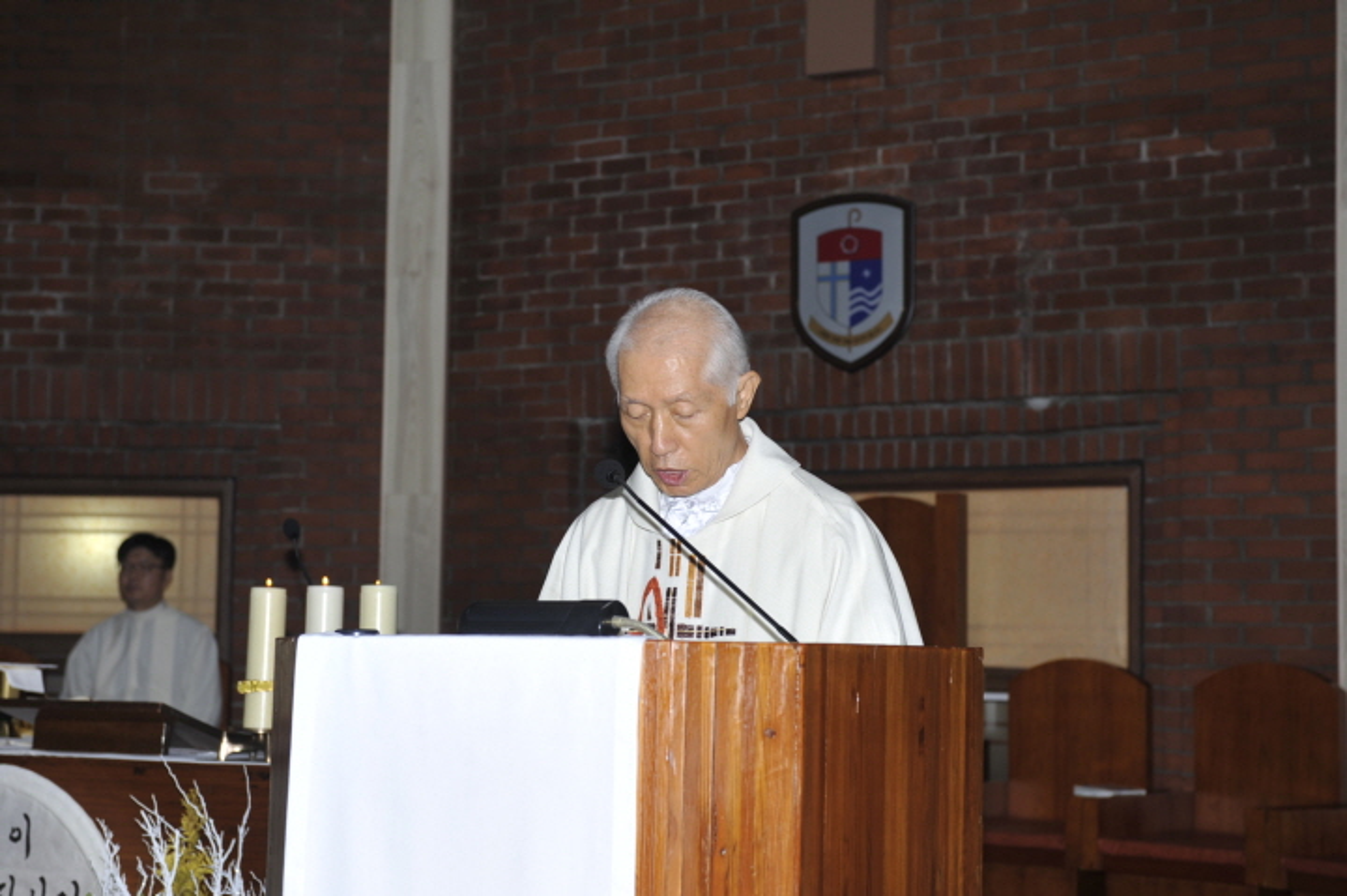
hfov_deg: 28.9
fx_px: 2617
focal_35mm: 70
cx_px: 674
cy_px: 448
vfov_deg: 19.4
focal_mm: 70
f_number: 5.6
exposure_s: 1/60
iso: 200
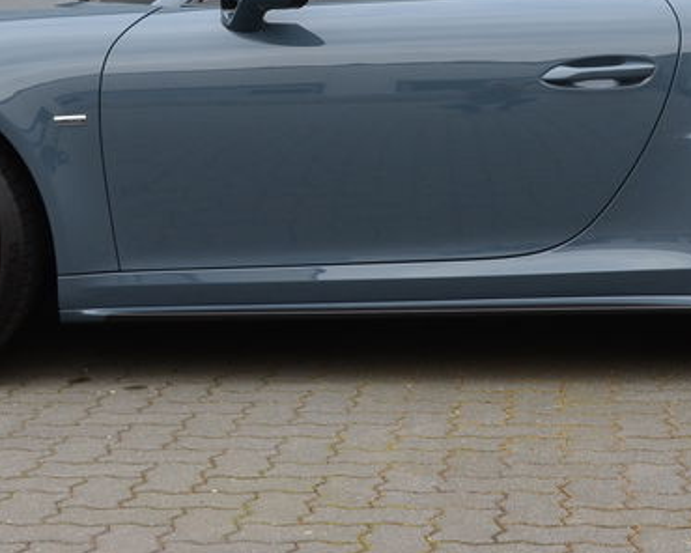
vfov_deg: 15.2
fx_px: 2066
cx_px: 446
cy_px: 127
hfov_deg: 18.9
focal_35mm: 101
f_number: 8
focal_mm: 26
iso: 400
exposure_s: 1/60
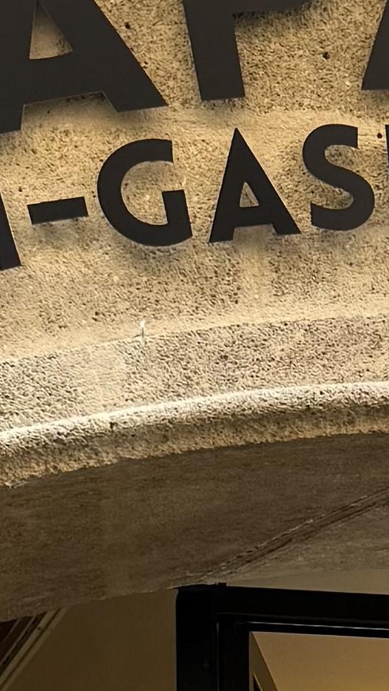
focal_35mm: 166
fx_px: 3045
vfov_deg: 11.9
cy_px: 1260
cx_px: 742
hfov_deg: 7.1
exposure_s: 1/121
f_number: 1.78
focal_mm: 6.76
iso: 80
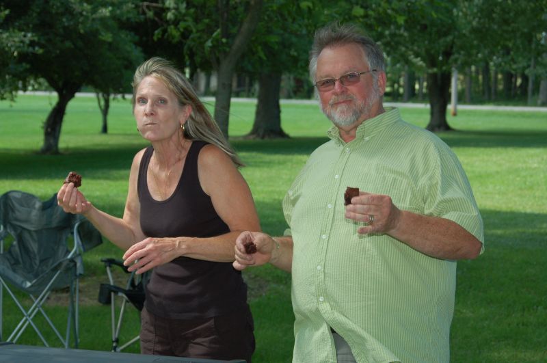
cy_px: 182
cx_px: 274
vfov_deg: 13.8
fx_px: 1502
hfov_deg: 20.6
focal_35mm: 99
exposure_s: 1/200
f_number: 7.1
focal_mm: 66
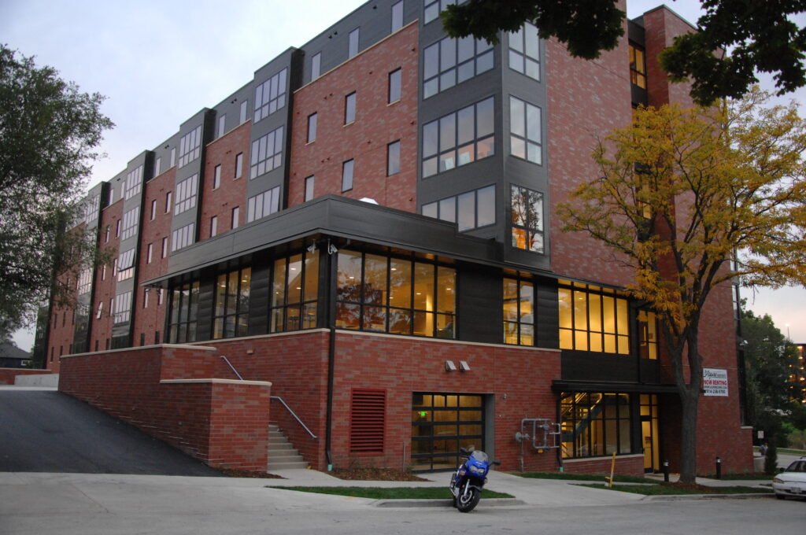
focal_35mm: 32
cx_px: 403
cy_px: 268
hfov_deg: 59.6
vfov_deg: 41.6
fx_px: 704
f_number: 3.8
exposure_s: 1/40
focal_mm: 21
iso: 800
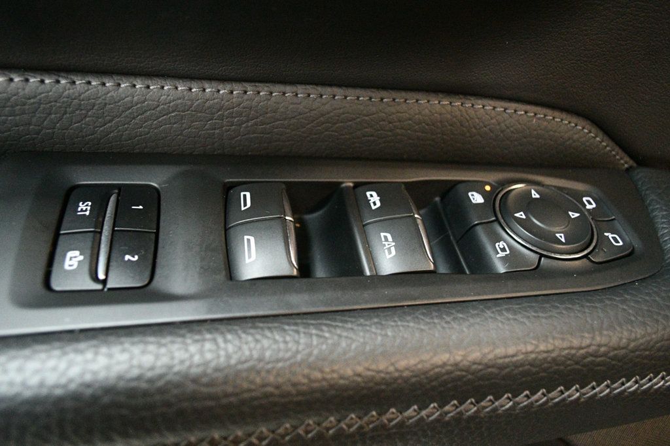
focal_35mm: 30
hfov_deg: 61.9
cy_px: 223
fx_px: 558
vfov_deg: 43.6
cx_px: 335
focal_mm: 20
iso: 6400
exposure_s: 1/60
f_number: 3.8
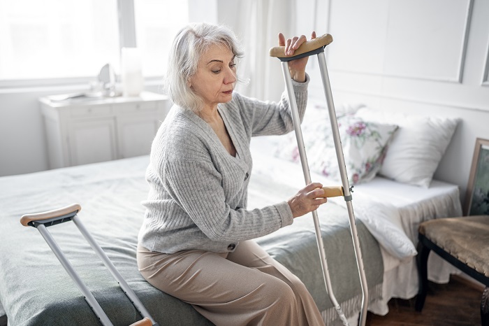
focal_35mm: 35
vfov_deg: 37.8
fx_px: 475
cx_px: 244
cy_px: 163
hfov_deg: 54.5
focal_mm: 35
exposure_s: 1/250
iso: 320
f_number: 1.6
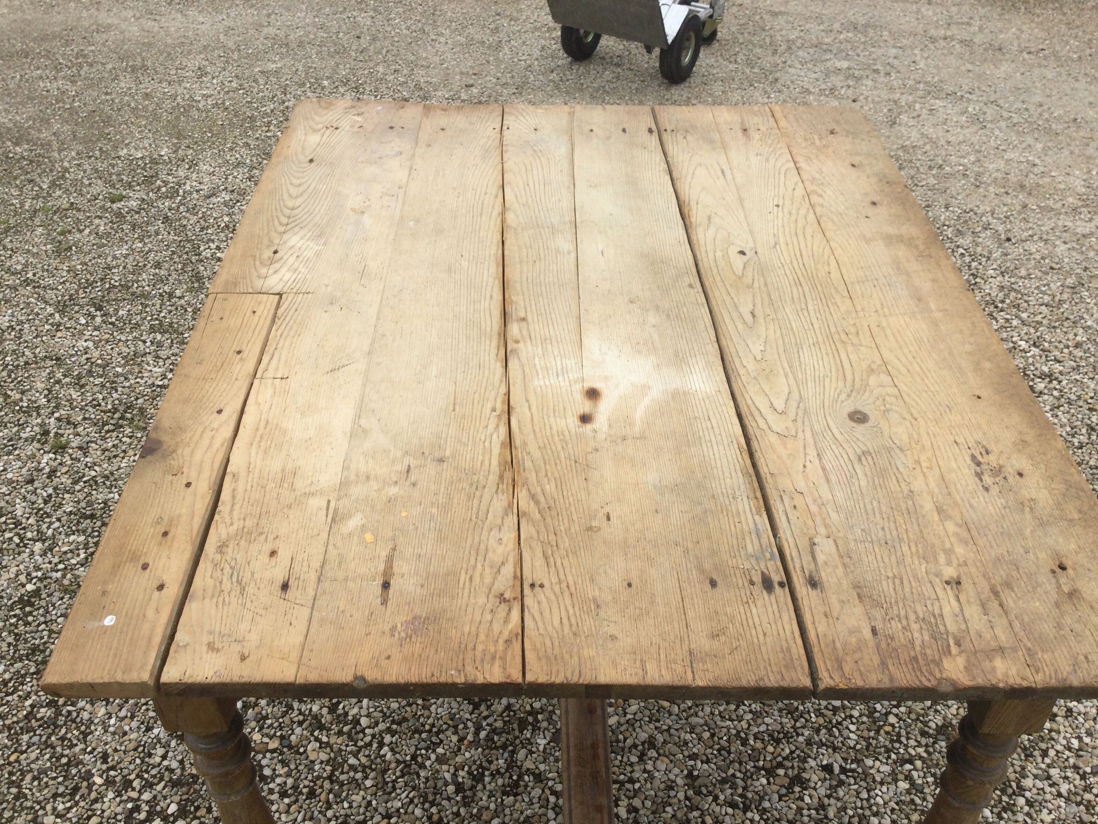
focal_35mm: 32
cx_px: 535
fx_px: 1015
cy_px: 423
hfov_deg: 56.8
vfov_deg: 44.2
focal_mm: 3.3
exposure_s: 1/849
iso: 25
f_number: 2.4
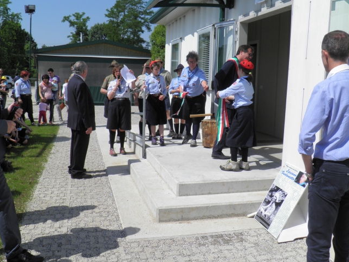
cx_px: 173
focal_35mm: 35
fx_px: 353
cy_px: 120
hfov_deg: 52.6
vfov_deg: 40.7
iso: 50
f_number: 4.5
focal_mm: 4.9
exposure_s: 1/800
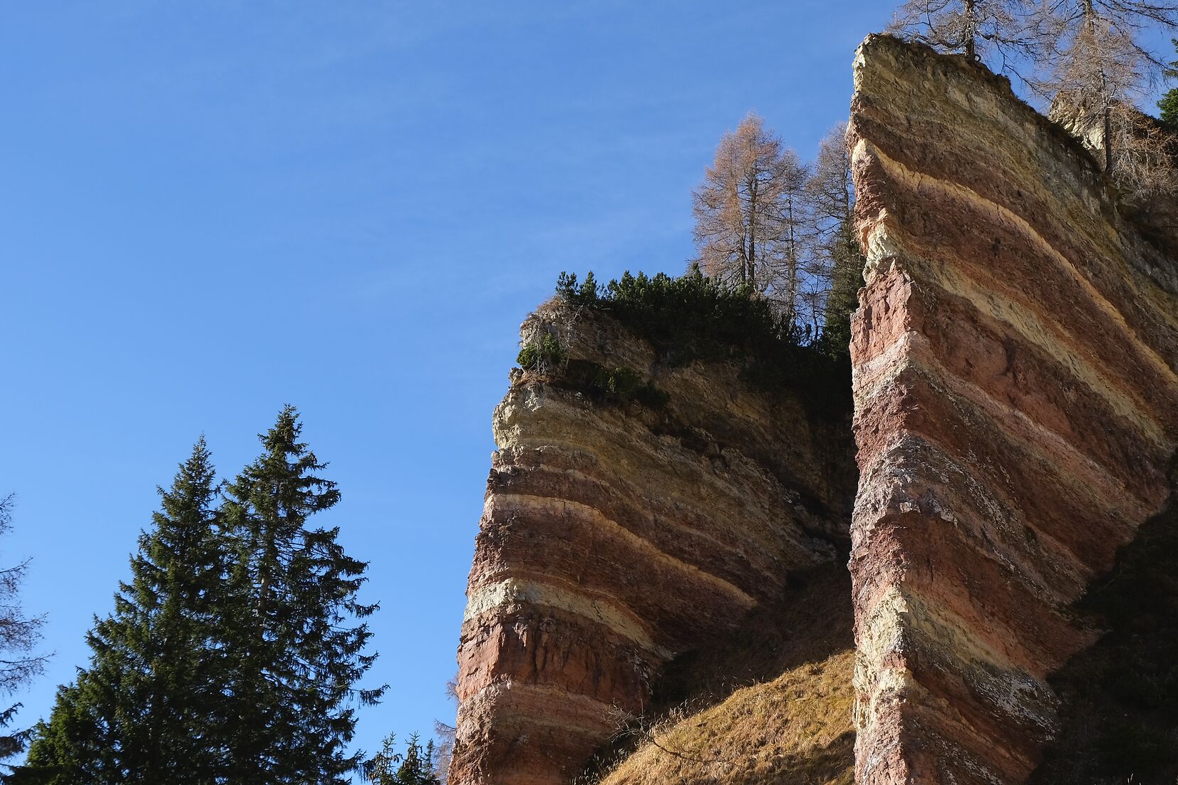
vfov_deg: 29.7
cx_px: 729
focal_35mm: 45
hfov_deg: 43.3
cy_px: 500
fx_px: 1472
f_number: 7.1
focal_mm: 20.5
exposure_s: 1/300
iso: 200
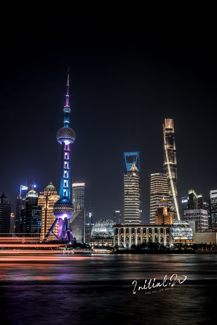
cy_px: 162
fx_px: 325
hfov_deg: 36.9
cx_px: 108
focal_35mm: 36
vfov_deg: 53.1
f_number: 13
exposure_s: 10
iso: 100
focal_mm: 24.3
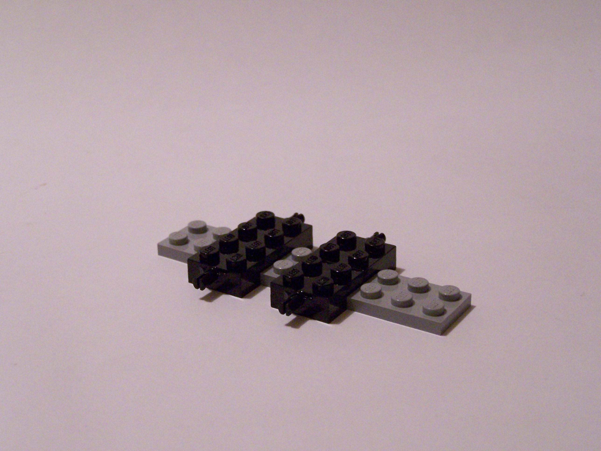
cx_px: 300
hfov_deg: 29.0
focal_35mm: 67
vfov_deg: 21.9
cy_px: 226
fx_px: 1163
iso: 400
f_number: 3.2
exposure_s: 1/30
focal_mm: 11.1
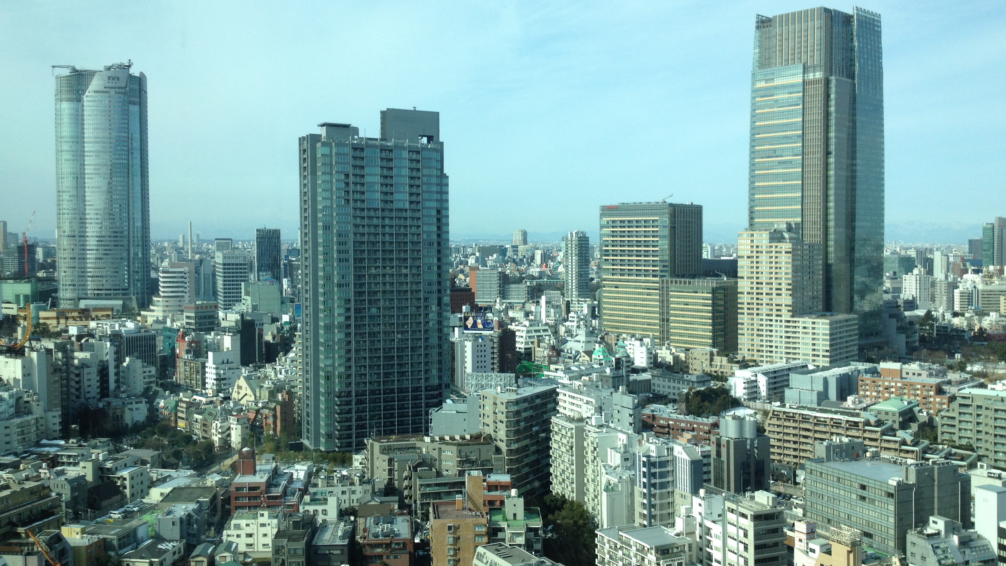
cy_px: 265
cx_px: 504
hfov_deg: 51.6
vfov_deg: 30.4
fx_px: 1040
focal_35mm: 39
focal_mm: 4.28
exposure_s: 1/1022
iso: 50
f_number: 2.4
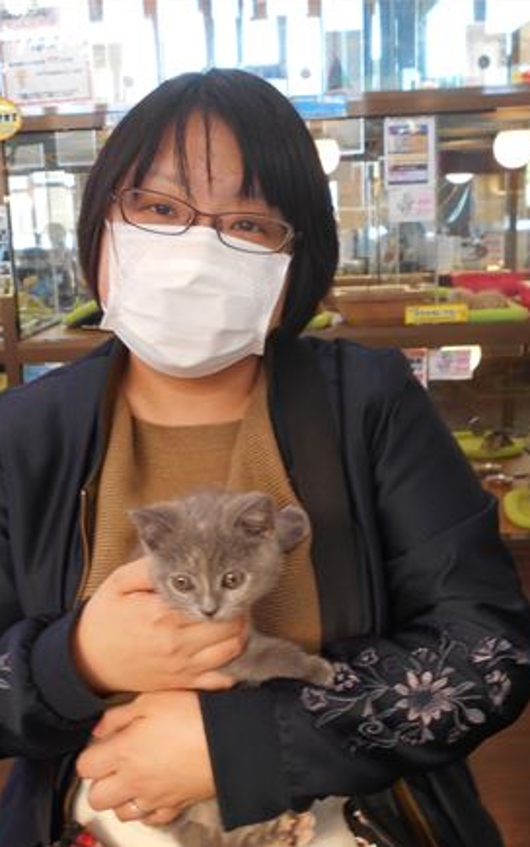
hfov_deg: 33.5
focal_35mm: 38
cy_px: 436
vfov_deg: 51.5
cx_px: 224
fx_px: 878
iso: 125
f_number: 3.2
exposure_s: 1/30
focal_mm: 4.6
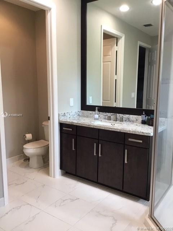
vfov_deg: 58.4
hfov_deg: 45.4
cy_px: 116
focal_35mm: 31
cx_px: 86
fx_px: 207
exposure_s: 1/30
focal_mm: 3.3
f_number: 2.4
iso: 64
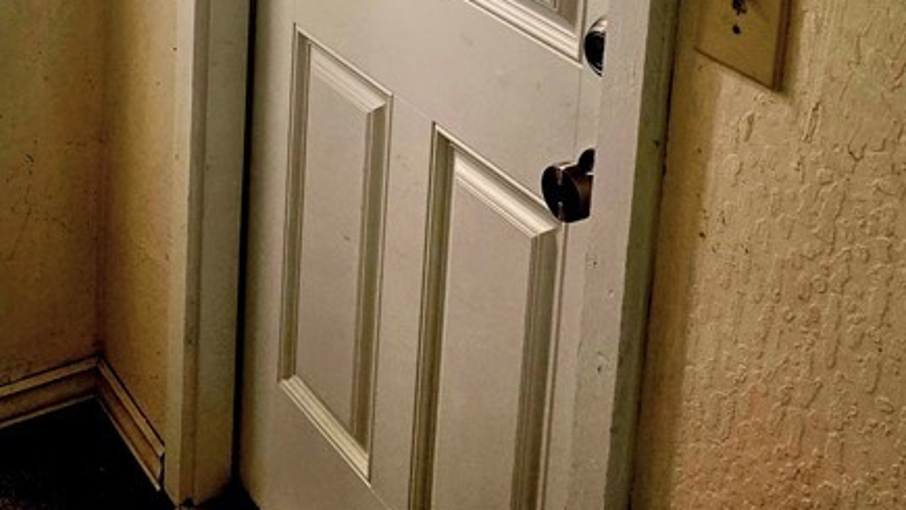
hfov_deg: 34.0
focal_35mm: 59
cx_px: 133
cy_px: -279
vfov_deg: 18.0
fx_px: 1418
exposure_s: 1/120
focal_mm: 6.3
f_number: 1.7
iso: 250
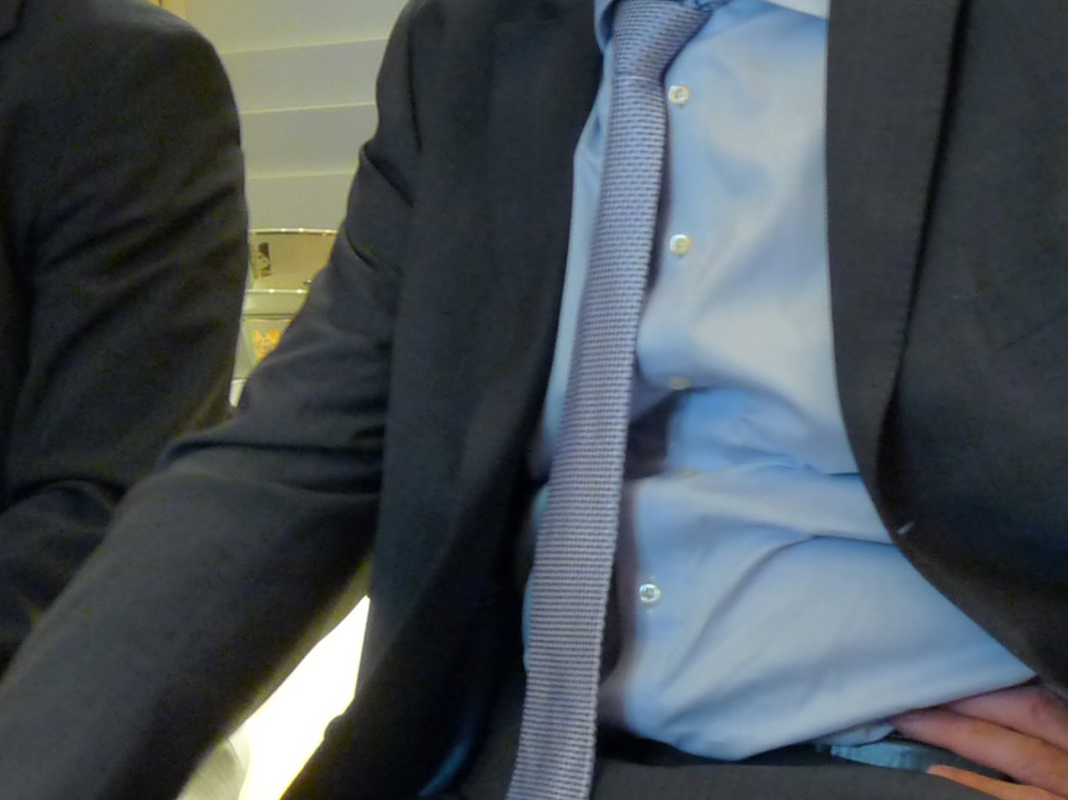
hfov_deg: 16.1
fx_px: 3609
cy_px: 273
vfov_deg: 12.6
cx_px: -262
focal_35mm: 117
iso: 400
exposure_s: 1/6
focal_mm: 7.6
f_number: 3
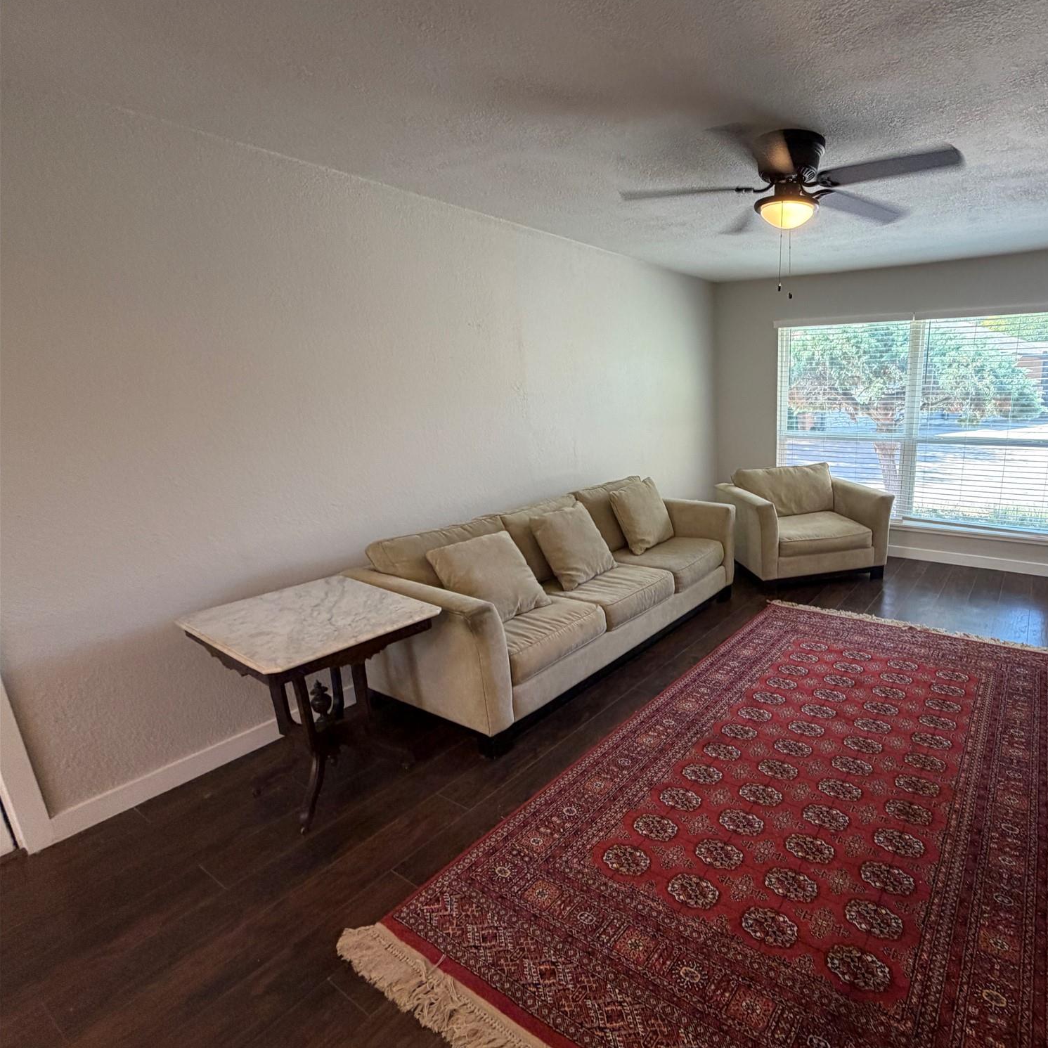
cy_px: 520
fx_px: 582
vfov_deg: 84.0
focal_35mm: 17
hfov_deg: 80.5
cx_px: 719
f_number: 2.2
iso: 200
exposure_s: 1/60
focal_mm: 2.22
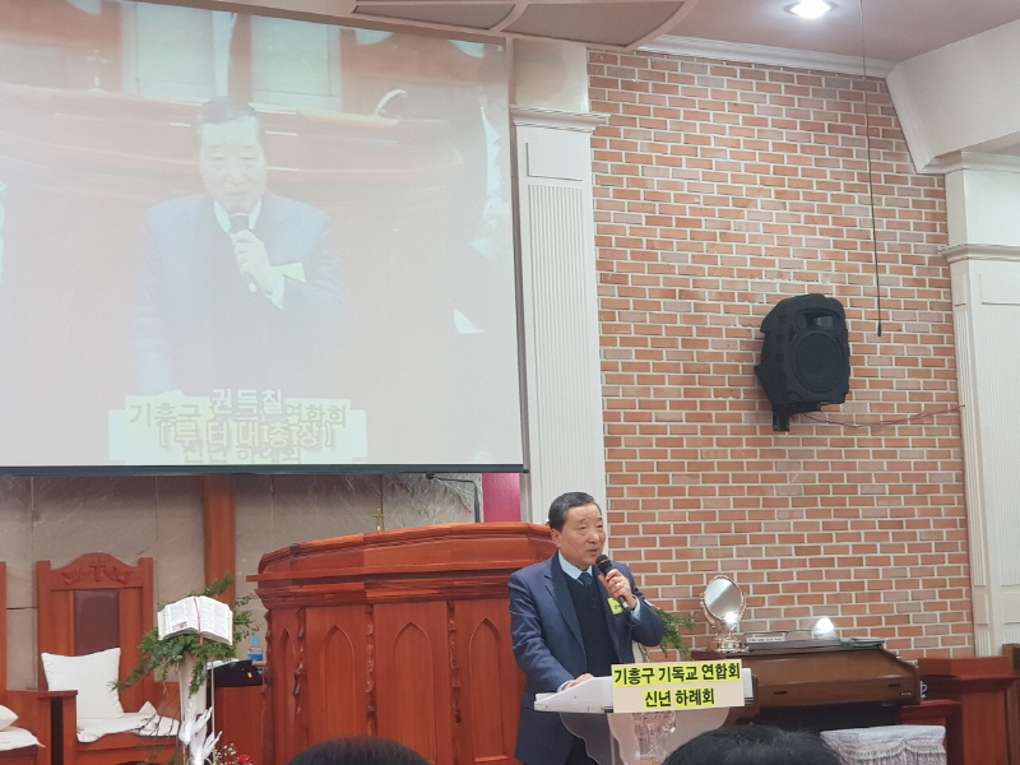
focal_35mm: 52
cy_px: 382
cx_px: 510
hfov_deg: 36.8
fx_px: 1532
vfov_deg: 28.0
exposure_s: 1/30
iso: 100
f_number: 2.4
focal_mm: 6
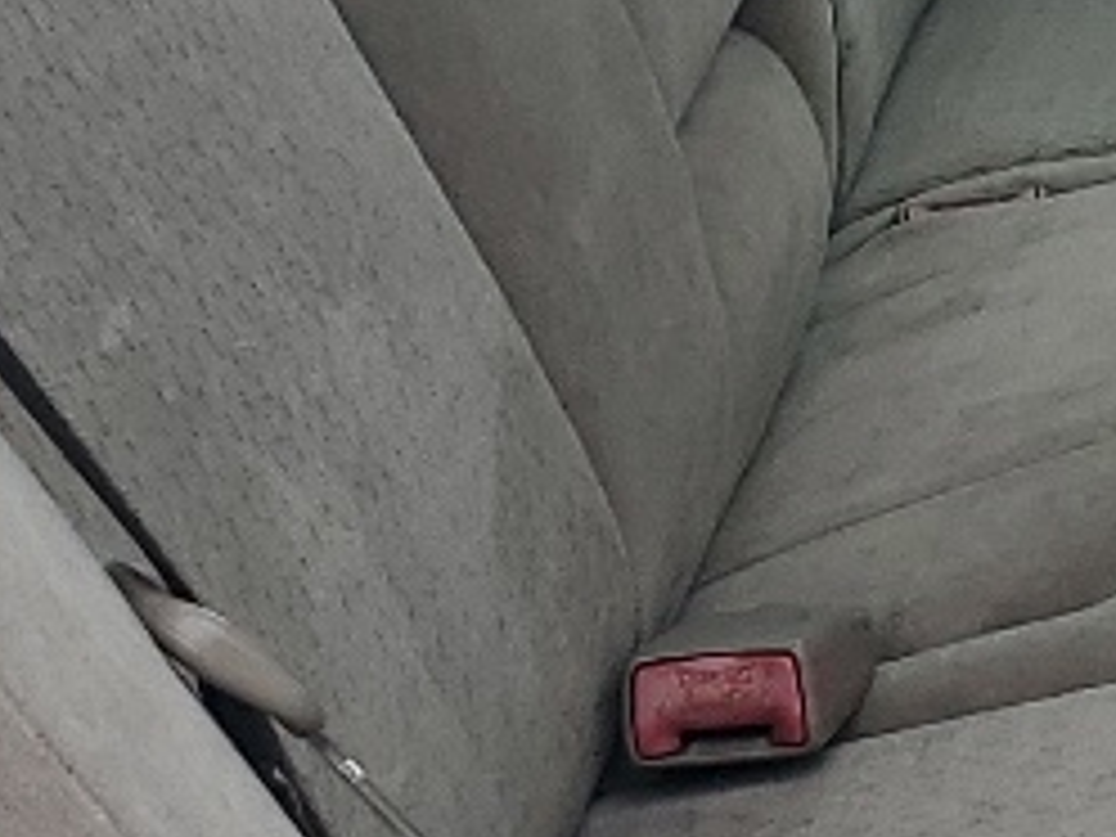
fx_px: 5416
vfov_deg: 8.6
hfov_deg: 11.4
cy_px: -382
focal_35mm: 168
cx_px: 1588
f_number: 1.5
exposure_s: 1/333
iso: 50
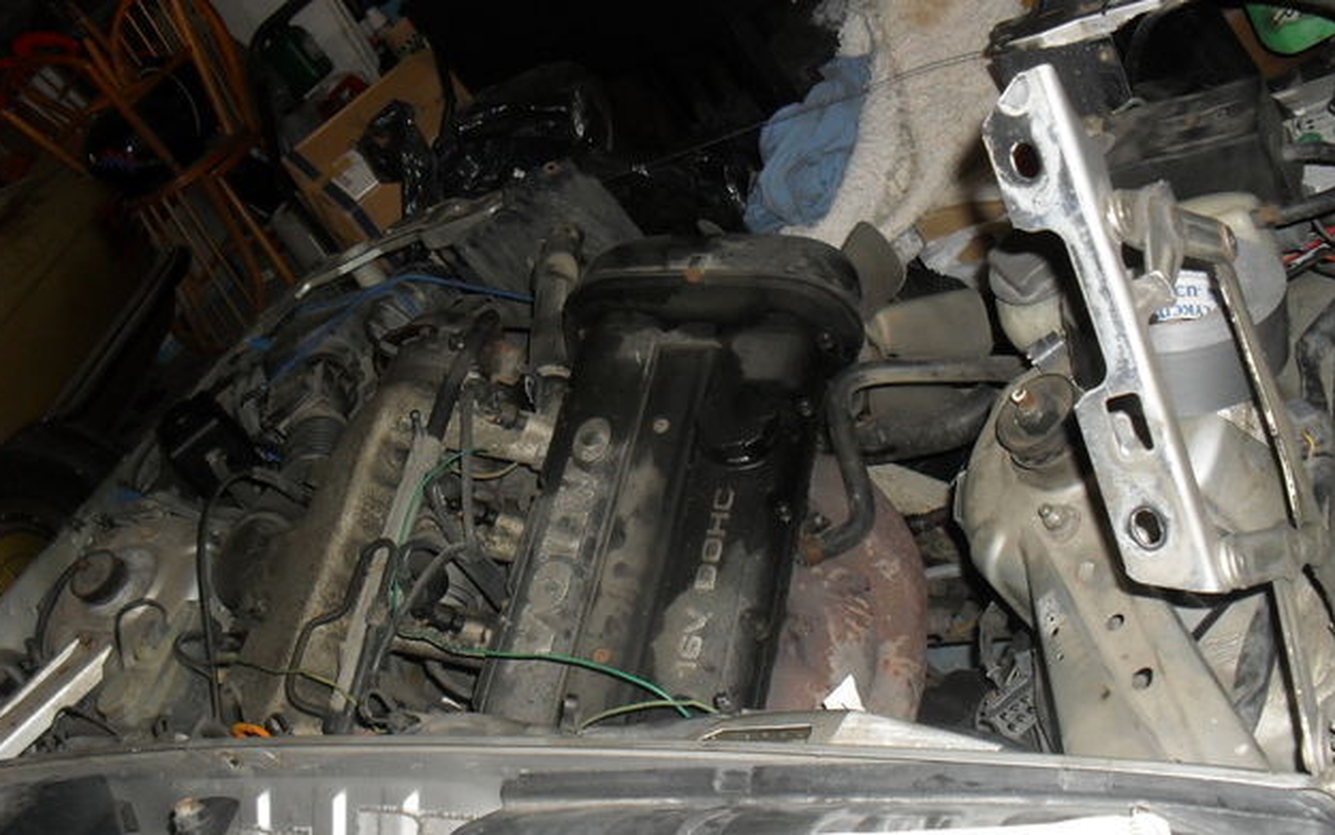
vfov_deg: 33.6
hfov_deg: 51.5
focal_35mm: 38
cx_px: 671
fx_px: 1383
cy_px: 444
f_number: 3.2
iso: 200
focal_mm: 6.3
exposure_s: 1/45
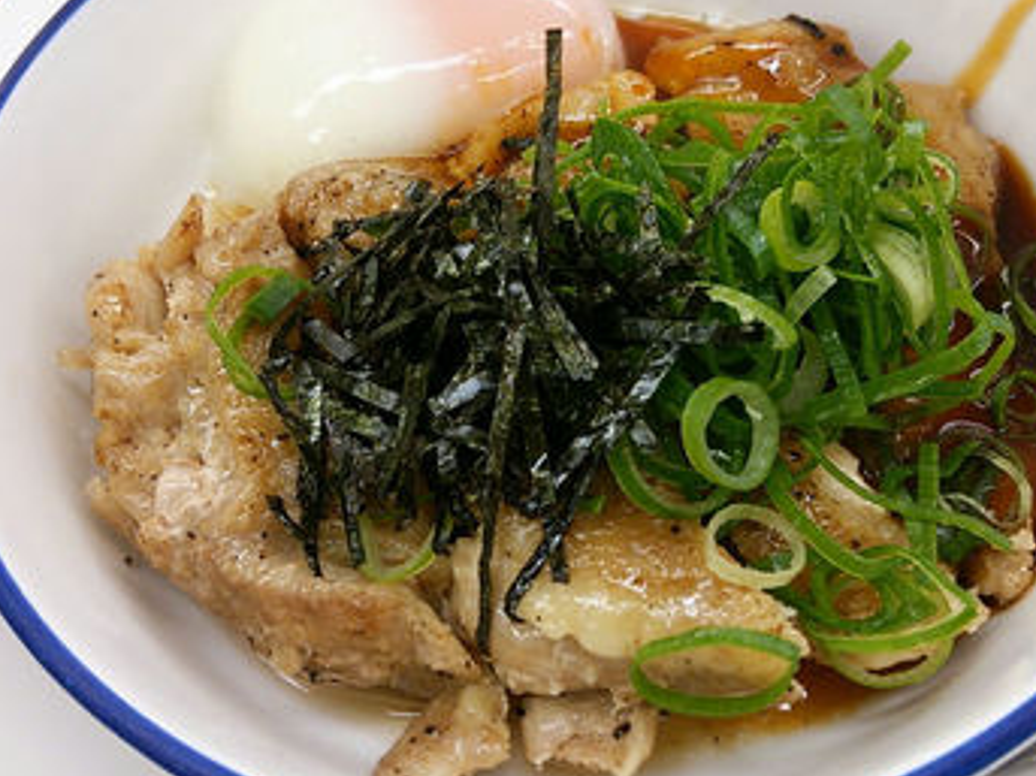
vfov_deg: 40.7
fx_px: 1047
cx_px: 574
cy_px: 368
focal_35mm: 35
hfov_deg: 52.5
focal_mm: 4.06
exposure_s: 1/69
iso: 40
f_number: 1.94
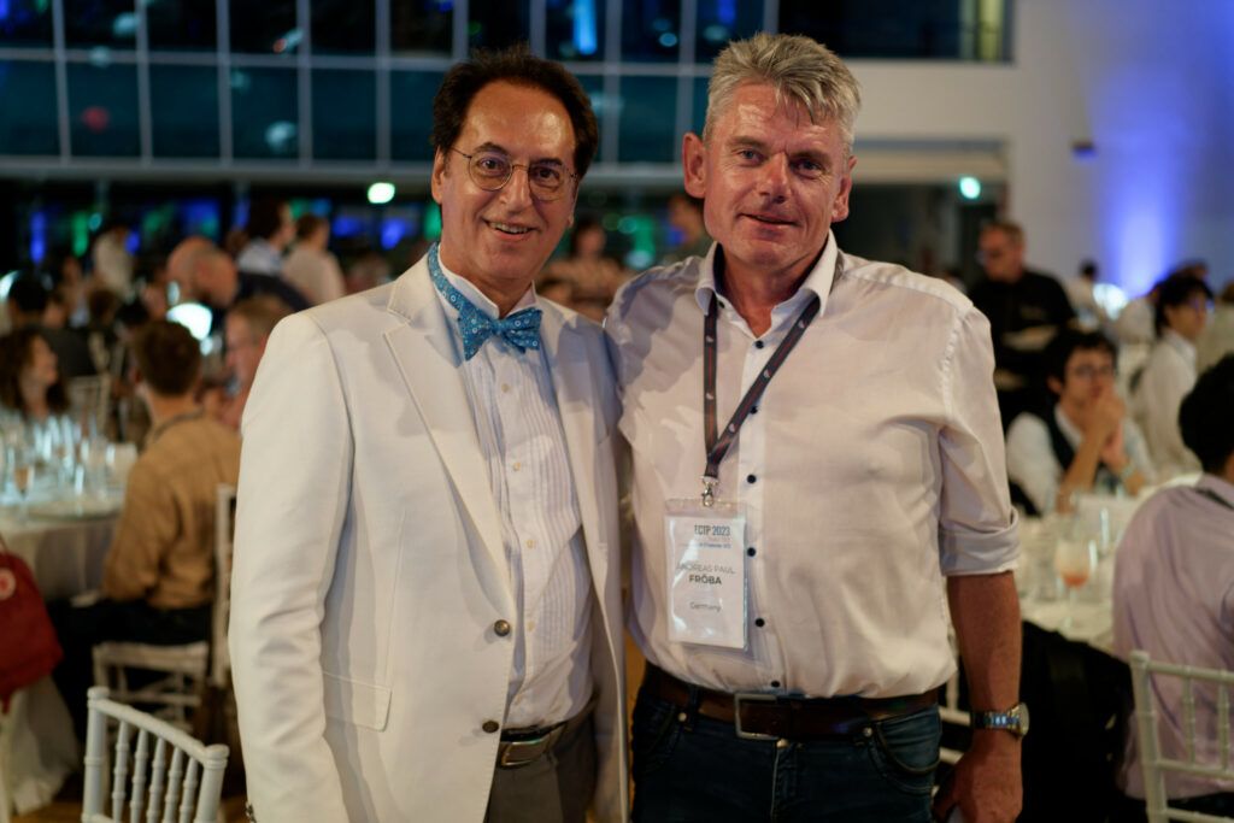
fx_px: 1543
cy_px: 412
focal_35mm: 45
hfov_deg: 43.6
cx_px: 617
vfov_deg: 29.9
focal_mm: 45
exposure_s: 1/50
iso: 1250
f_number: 1.8
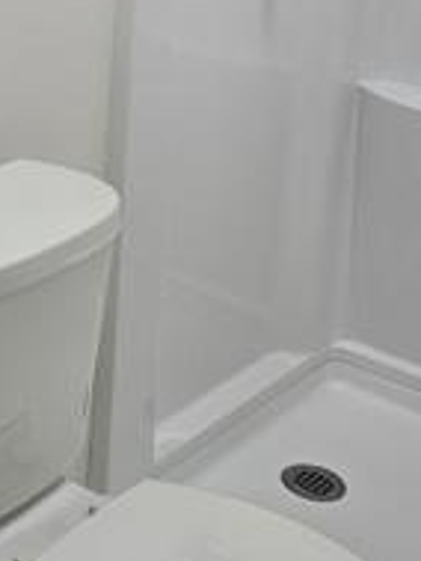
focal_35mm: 78
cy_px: 12
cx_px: -53
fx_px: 1263
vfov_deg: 24.0
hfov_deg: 18.2
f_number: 1.8
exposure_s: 1/120
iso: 100
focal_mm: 5.4
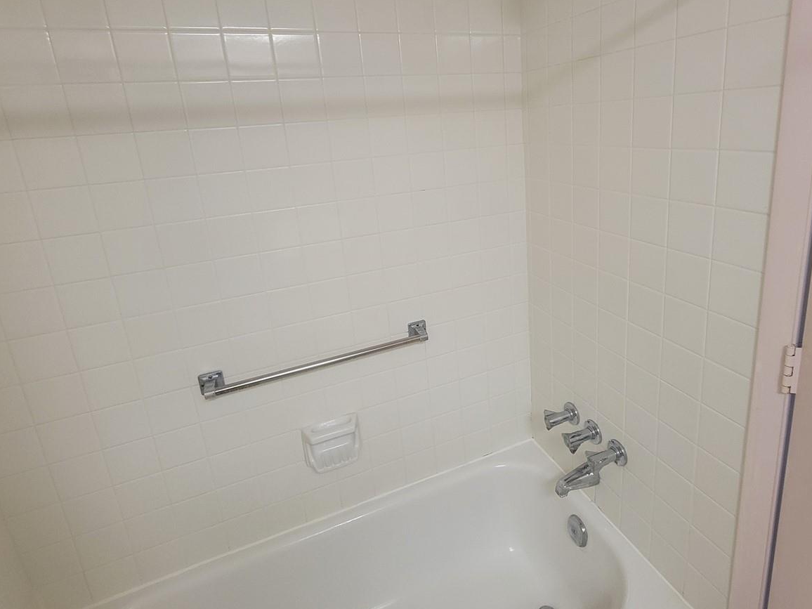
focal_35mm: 18
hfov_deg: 87.3
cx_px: 459
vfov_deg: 70.4
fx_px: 422
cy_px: 225
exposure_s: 1/40
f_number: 2.2
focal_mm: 2.2
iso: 320
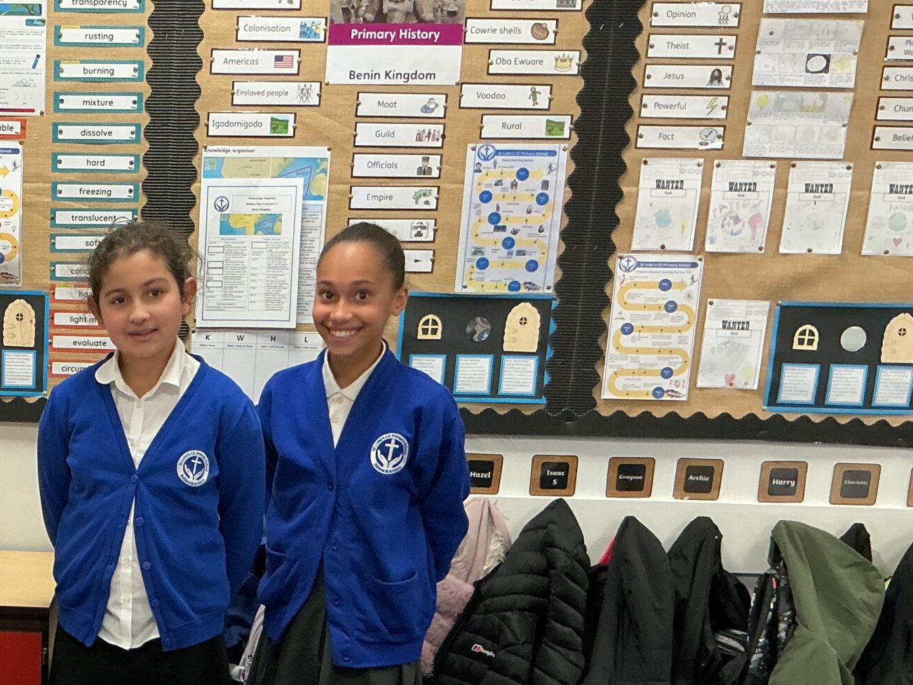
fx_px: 1504
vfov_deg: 24.8
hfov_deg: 31.7
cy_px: 643
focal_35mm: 57
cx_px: 48
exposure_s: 1/60
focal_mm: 3
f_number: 1.8
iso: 80
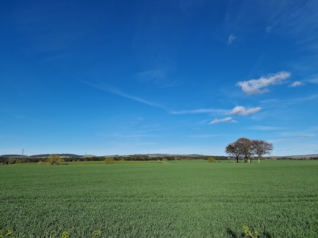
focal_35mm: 23
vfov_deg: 58.9
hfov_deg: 73.9
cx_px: 159
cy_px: 119
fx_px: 211
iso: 50
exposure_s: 1/1960
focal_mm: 6.4
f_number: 1.8
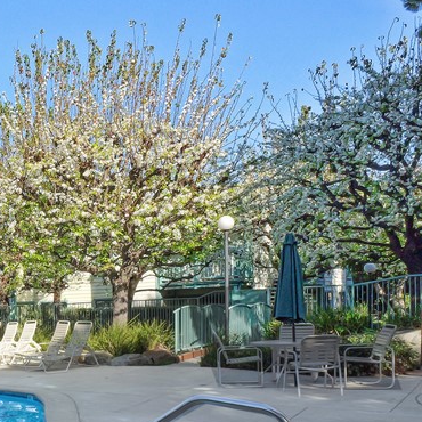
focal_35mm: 44
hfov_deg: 32.4
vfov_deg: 37.4
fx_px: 607
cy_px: 319
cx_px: -71
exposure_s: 1/80
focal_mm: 9
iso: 160
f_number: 14
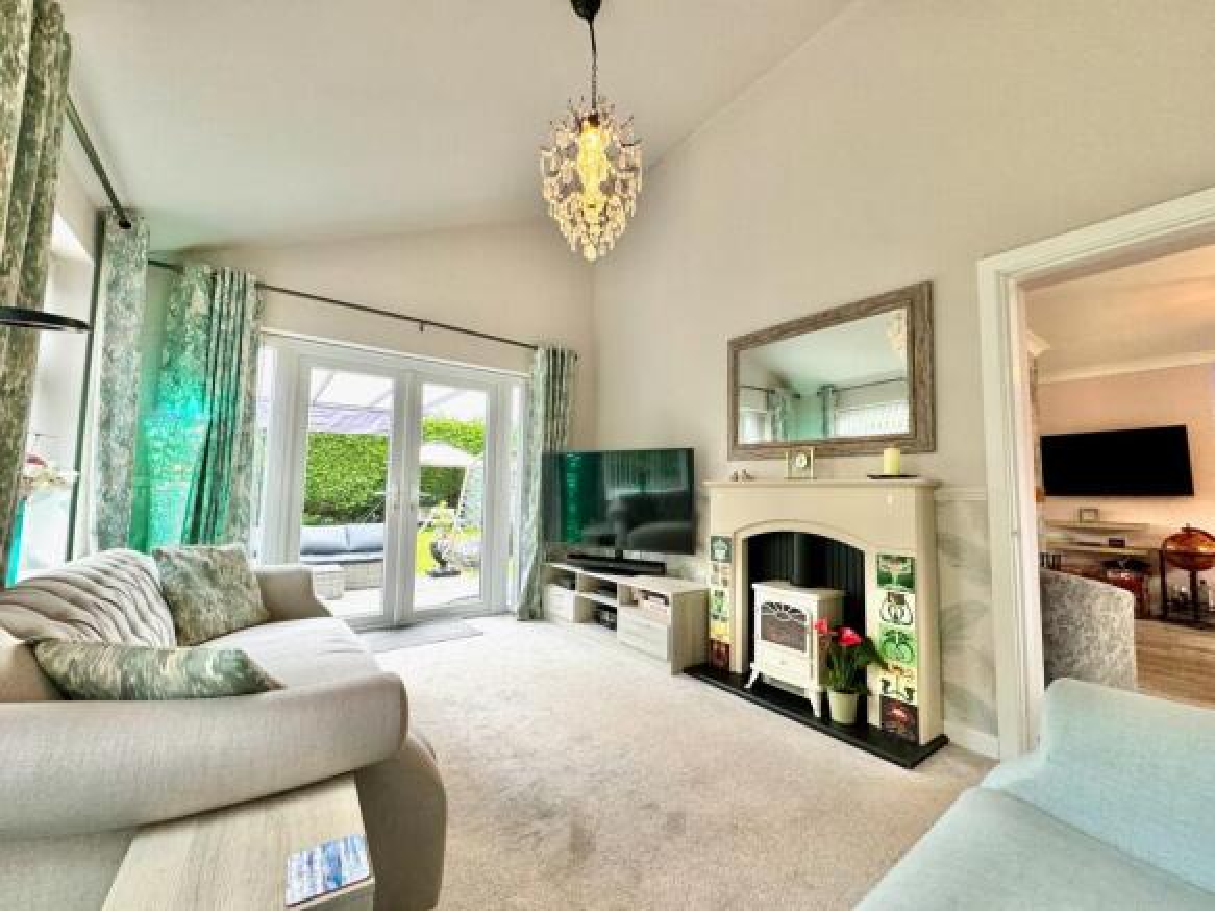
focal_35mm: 14
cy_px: 456
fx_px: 491
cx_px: 608
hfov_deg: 102.1
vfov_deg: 85.7
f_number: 2.2
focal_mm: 2.22
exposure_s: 1/100
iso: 200
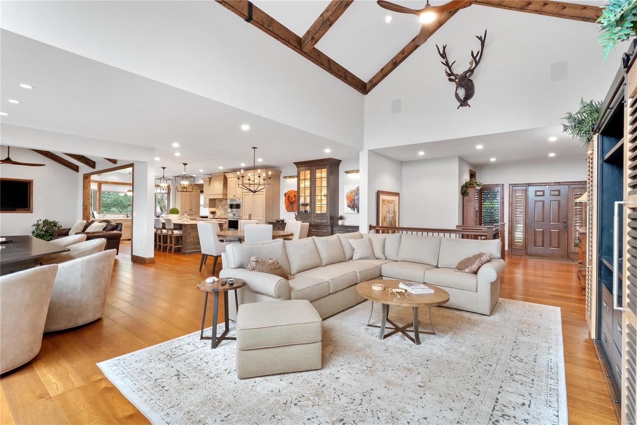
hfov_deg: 96.7
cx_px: 318
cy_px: 212
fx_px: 283
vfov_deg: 73.7
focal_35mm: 16
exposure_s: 1/2.5
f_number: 8
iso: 400
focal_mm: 8
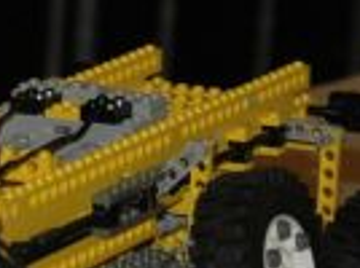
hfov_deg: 5.1
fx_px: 4007
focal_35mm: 386
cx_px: -207
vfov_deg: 3.8
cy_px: 260
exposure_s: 1/60
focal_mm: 56
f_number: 4.8
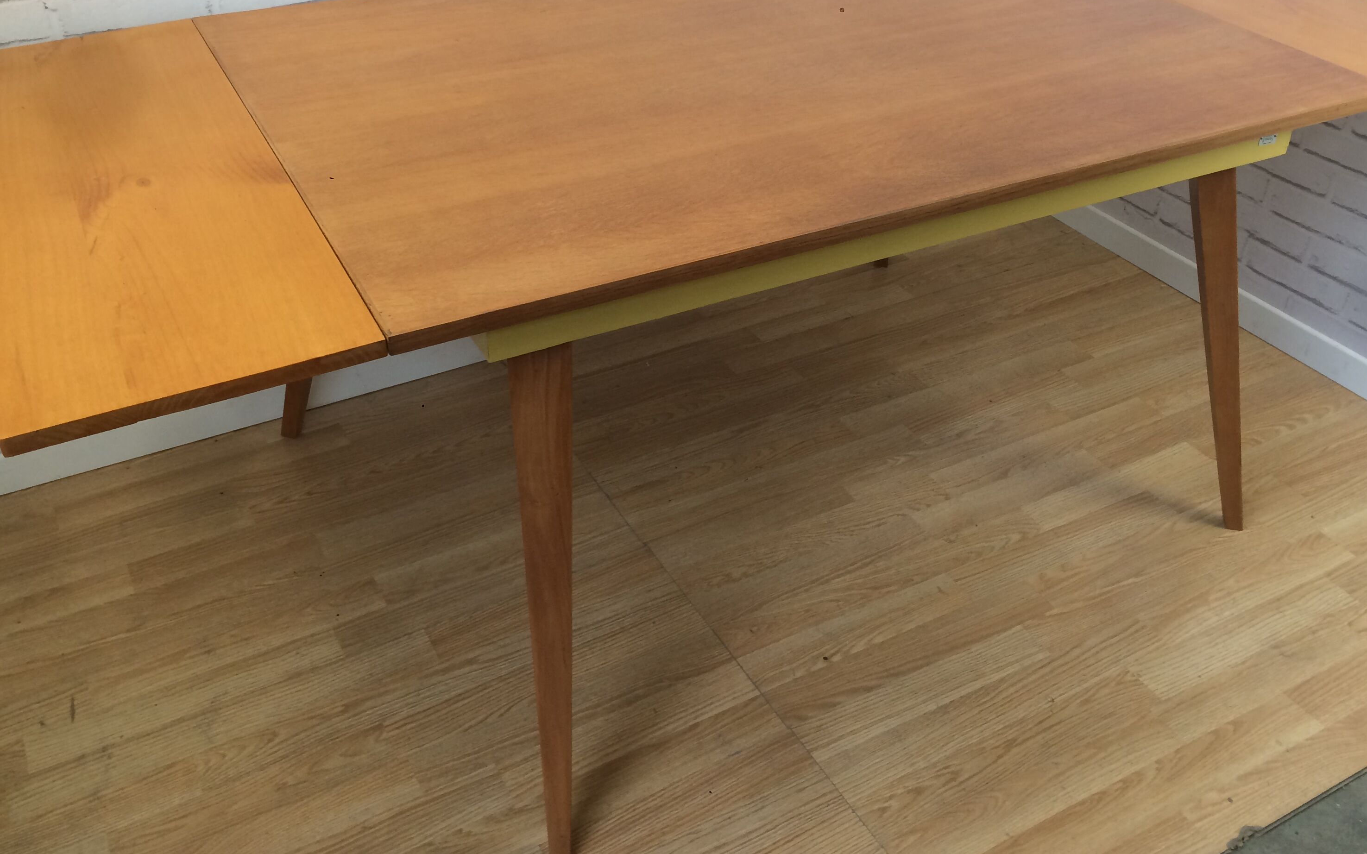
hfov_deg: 56.7
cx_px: 689
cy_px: 310
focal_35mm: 34
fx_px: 1267
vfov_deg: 37.0
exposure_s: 1/33
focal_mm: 4.15
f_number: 2.2
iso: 40
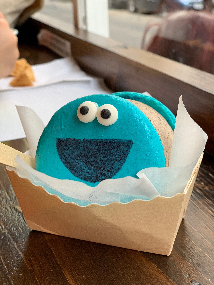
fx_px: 429
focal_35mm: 52
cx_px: 107
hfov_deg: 28.0
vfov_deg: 36.8
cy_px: 142
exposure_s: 1/100
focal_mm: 6
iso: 50
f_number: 2.4
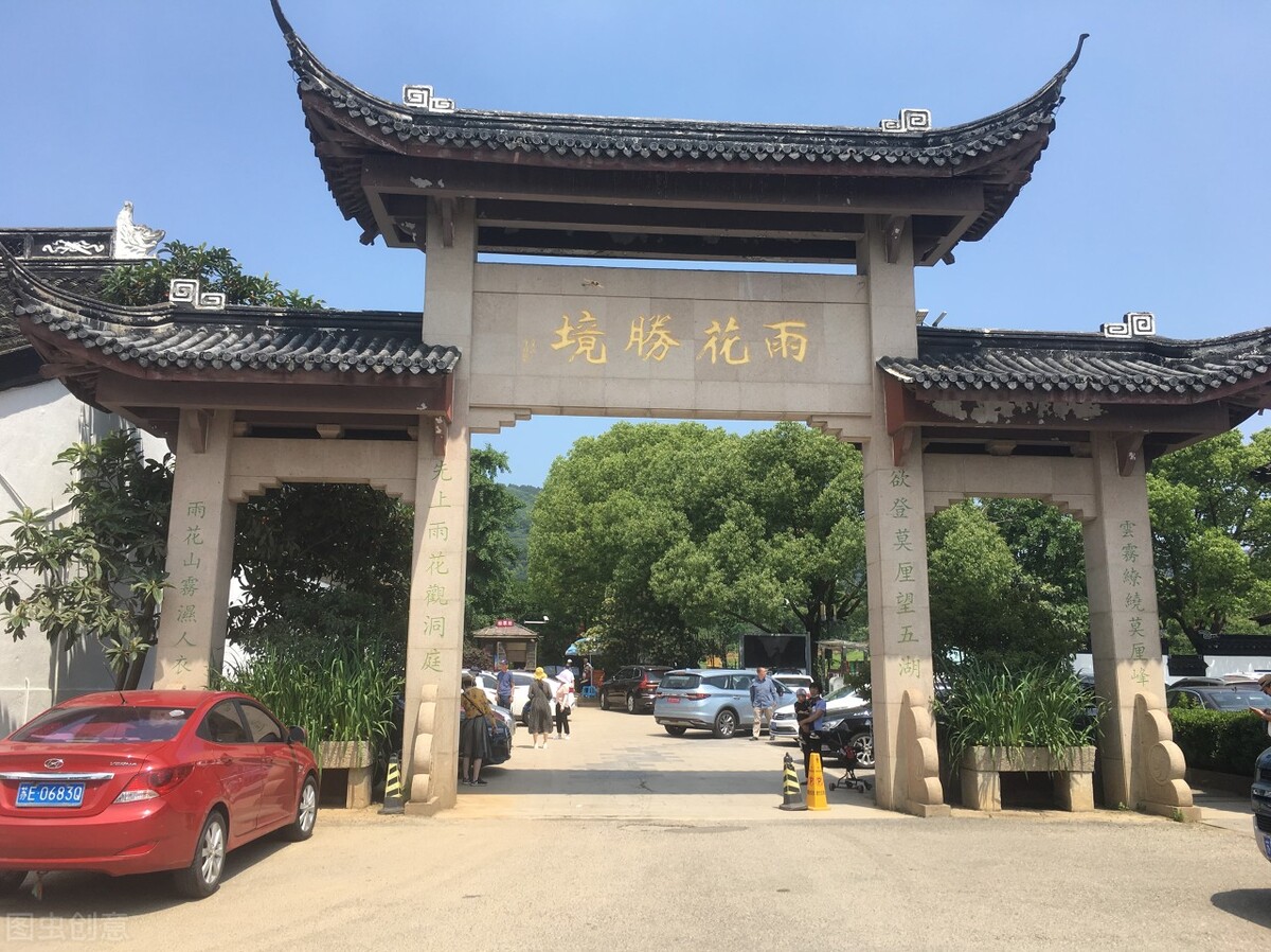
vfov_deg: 48.2
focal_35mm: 29
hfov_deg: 61.7
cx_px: 636
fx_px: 1064
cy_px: 476
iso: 25
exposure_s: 1/1083
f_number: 2.2
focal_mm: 4.15
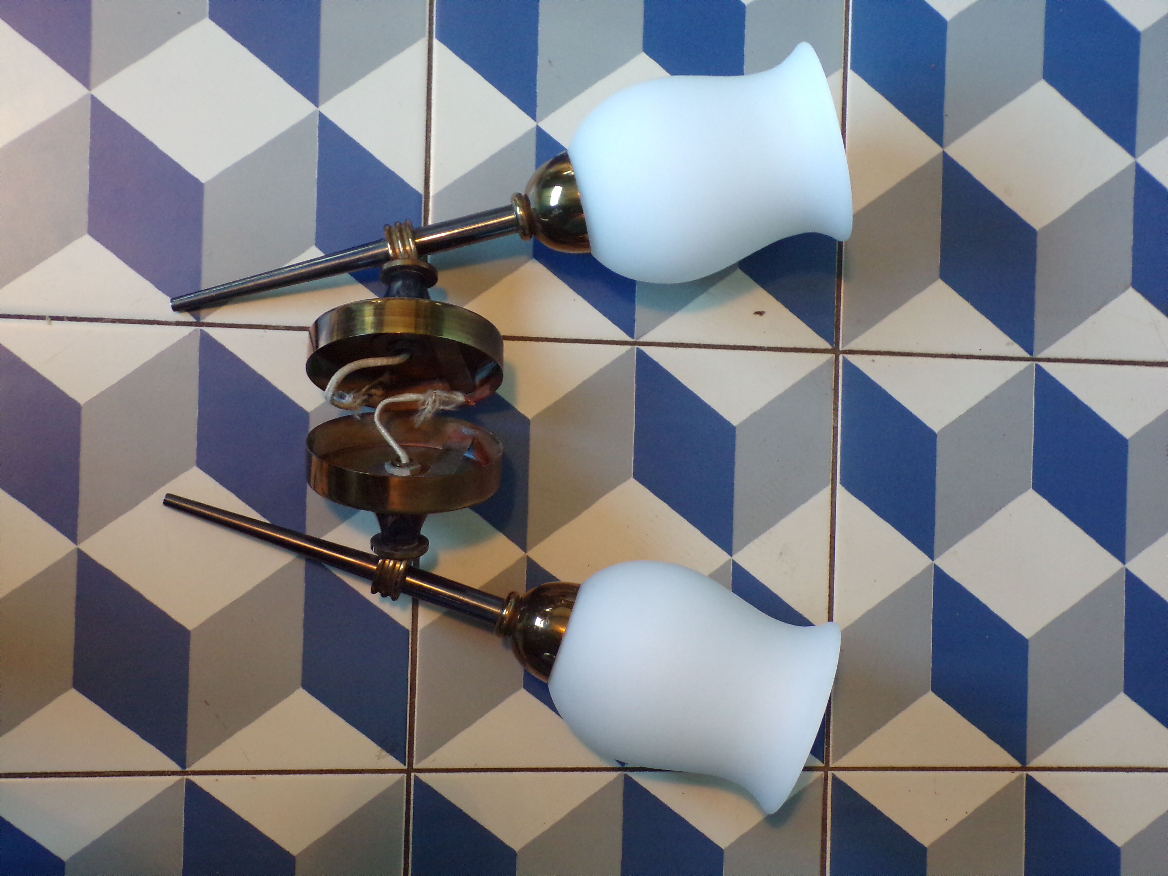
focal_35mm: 49
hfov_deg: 38.9
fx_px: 1653
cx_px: 584
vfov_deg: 29.7
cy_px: 438
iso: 348
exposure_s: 1/17
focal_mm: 8.7
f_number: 3.5
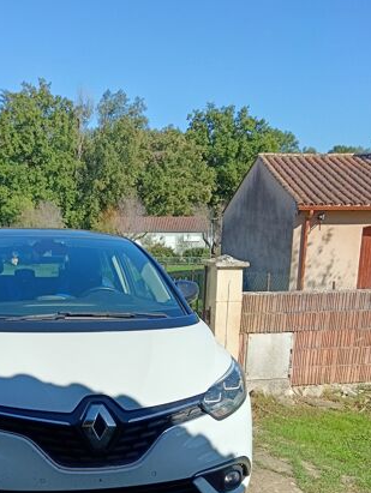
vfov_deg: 43.5
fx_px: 599
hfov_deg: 33.7
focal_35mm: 42
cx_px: 90
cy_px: 363
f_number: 1.9
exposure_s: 1/652
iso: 101
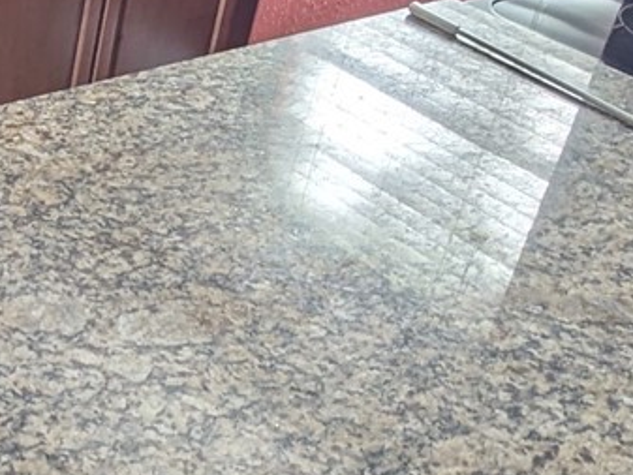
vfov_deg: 24.7
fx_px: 1043
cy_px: 19
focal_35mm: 57
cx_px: -133
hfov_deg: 29.0
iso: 58
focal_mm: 2.23
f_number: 1.95
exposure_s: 1/29.6
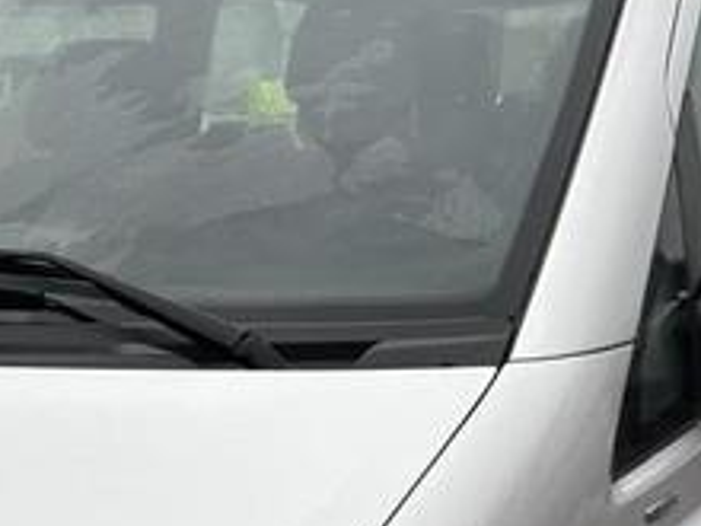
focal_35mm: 106
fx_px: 2147
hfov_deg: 18.0
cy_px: 673
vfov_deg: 13.5
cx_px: -32
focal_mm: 5.96
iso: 64
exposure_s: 1/122
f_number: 1.6
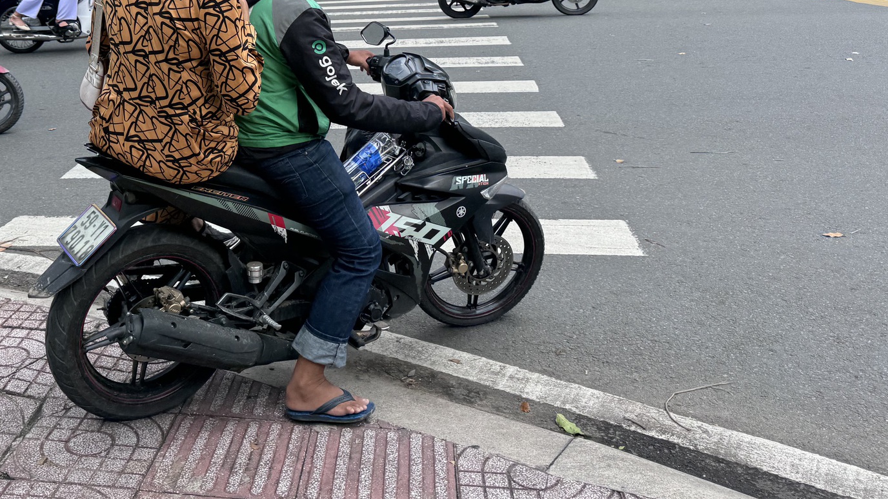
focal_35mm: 38
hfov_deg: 51.4
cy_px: 85
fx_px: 895
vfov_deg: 30.3
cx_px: 268
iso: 80
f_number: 1.78
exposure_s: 1/1076
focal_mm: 6.76
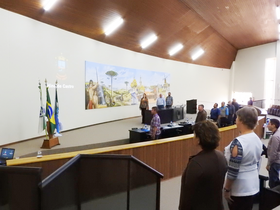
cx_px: 140
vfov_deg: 46.8
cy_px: 105
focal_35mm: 30
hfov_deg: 60.0
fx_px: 243
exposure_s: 1/30
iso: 1600
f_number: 6.3
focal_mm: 5.4
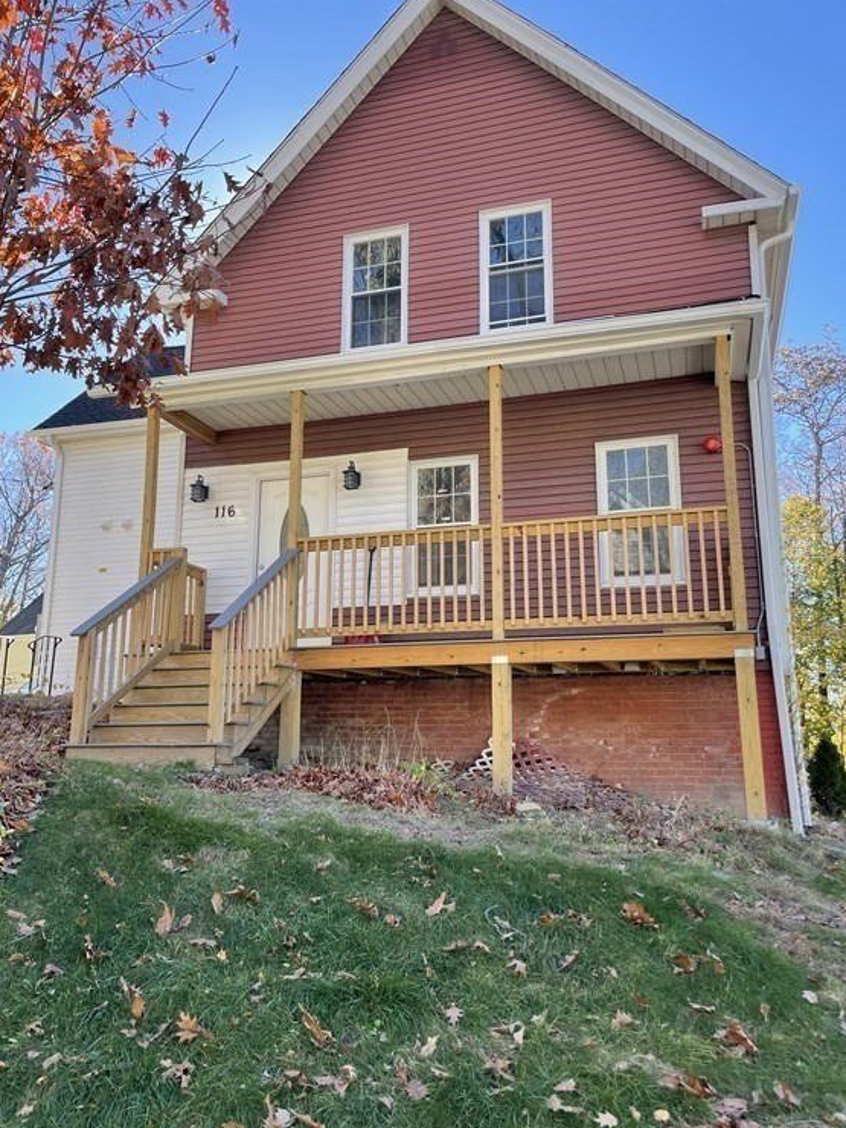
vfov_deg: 65.3
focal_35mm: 27
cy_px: 564
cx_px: 431
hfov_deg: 51.4
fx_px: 880
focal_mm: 4.2
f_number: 1.6
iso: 32
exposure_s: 1/500
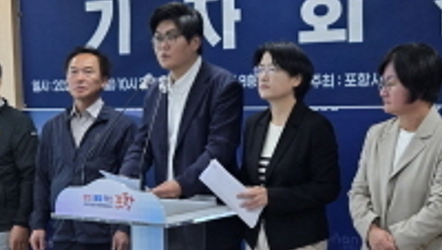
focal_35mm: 75
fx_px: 880
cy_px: 148
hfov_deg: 28.0
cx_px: 290
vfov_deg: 16.1
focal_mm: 5.4
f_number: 1.8
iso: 64
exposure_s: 1/120
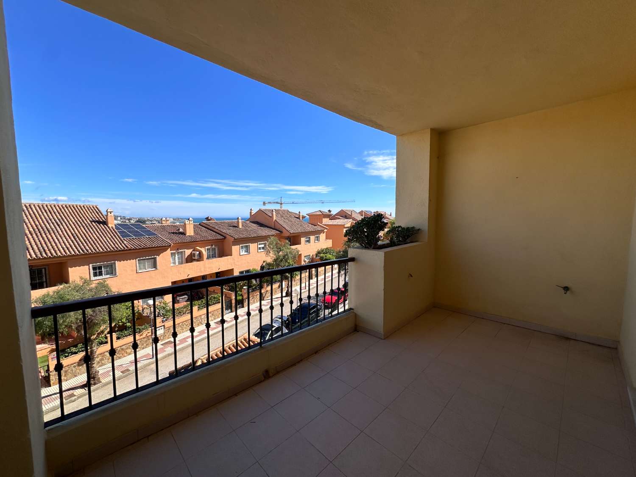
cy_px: 238
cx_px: 318
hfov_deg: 102.1
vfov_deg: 85.7
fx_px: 257
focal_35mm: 14
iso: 50
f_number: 2.2
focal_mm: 2.22
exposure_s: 1/1984
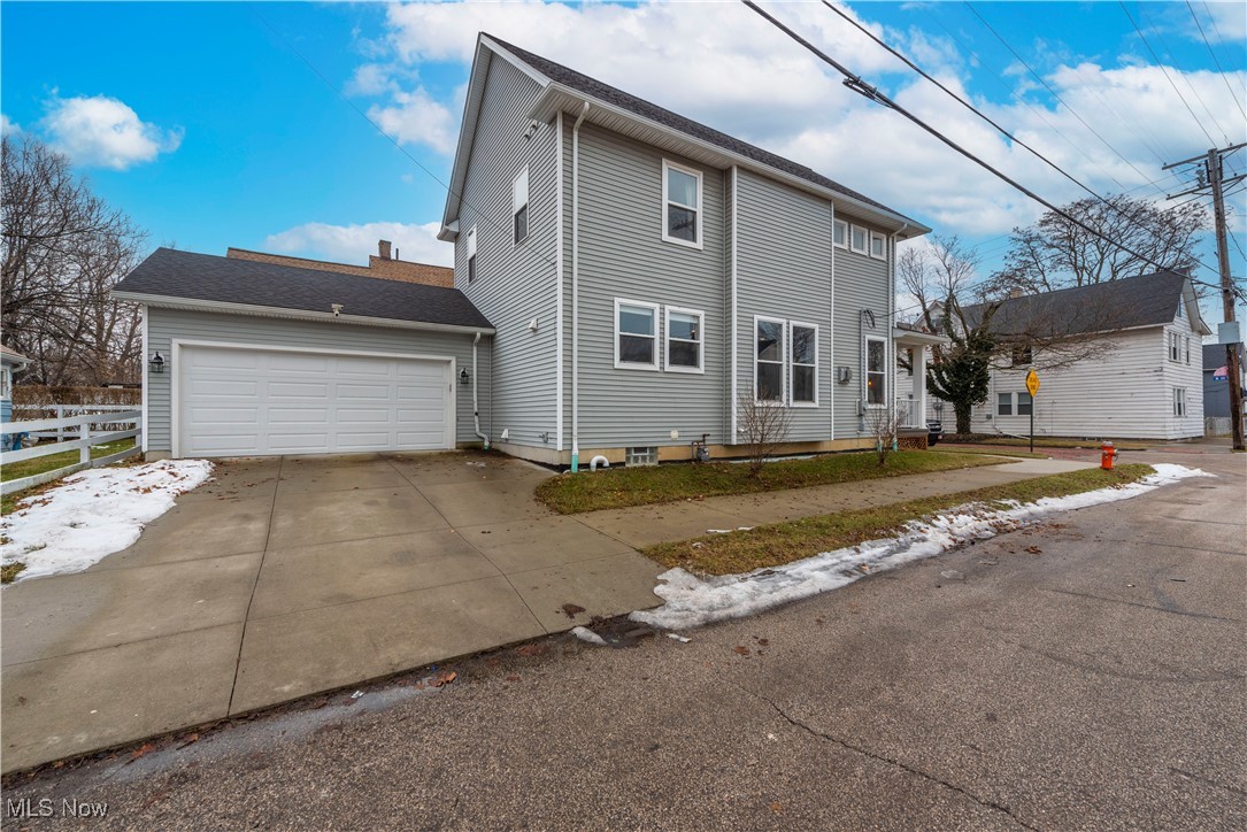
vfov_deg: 81.2
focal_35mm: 14
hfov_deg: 104.2
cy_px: 416
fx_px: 485
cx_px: 624
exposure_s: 1/320
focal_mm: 14
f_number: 9
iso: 400
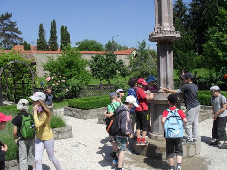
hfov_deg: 52.6
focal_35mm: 35
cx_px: 114
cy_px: 85
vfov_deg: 40.7
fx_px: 230
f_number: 8.4
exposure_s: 1/250
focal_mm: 6.3
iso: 100
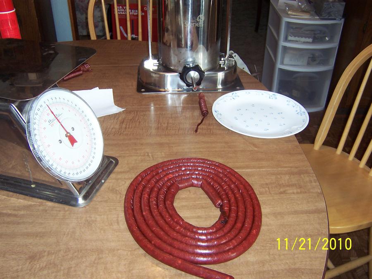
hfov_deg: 51.4
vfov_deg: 39.7
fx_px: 387
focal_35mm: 36
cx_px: 186
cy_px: 140
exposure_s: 1/60
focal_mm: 5.6
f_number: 2.8
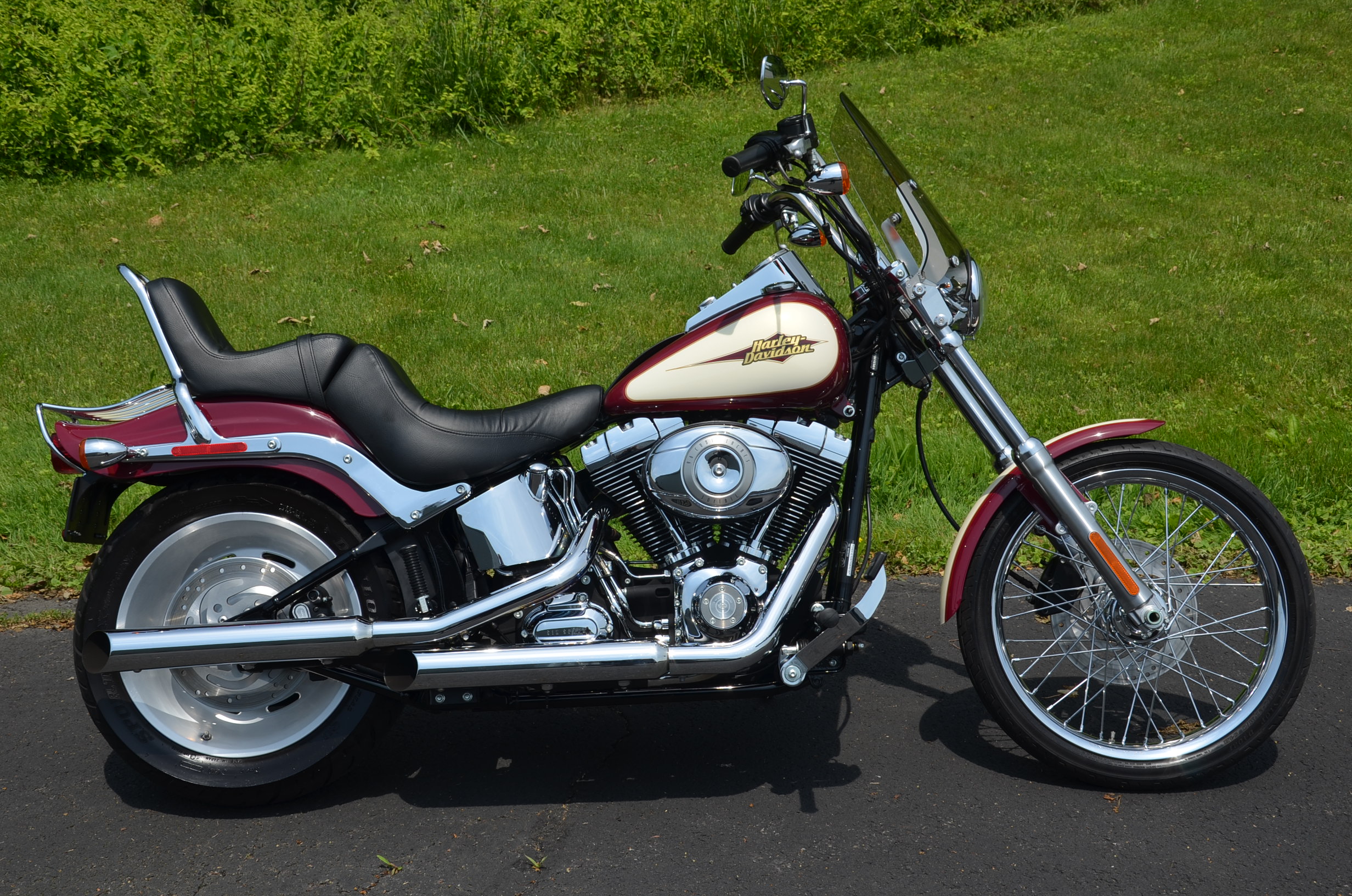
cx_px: 676
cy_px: 448
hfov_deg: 46.5
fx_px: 1574
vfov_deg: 31.8
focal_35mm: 42
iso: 100
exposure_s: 1/320
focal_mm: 28
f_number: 8
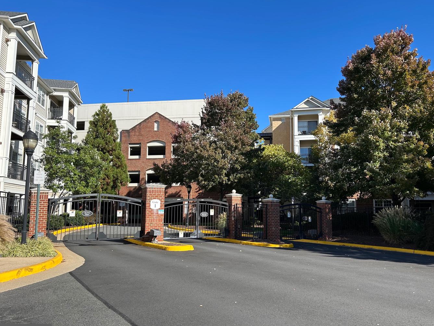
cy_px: 167
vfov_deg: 49.7
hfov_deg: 63.4
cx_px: 229
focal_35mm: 28
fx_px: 351
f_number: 1.5
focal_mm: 5.7
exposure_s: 1/2513
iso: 50
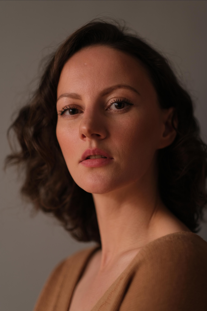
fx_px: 724
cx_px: 104
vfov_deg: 24.2
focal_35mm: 84
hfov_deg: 16.3
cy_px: 156
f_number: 1.2
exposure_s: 1/250
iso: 160
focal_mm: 56
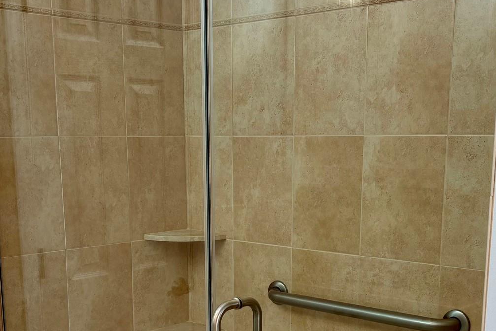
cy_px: 295
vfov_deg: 24.0
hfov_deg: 36.2
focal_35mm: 55
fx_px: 758
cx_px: 236
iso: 32
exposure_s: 1/164
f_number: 1.6
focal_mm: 5.96
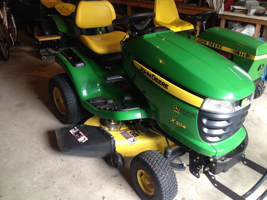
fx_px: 255
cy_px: 100
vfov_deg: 42.9
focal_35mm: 33
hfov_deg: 55.4
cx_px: 134
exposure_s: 1/20
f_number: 2.4
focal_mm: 4.12
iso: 80
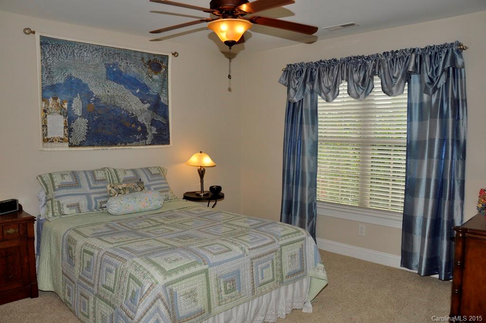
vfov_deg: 47.8
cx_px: 243
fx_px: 364
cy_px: 162
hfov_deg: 67.4
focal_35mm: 27
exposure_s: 1/100
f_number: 9
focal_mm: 18
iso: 200
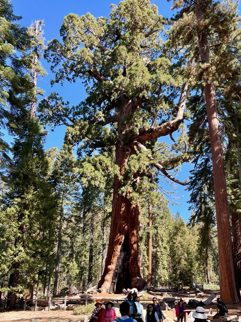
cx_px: 147
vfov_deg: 50.1
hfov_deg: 38.5
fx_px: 343
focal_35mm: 37
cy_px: 176
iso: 32
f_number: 1.6
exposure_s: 1/643
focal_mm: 4.2
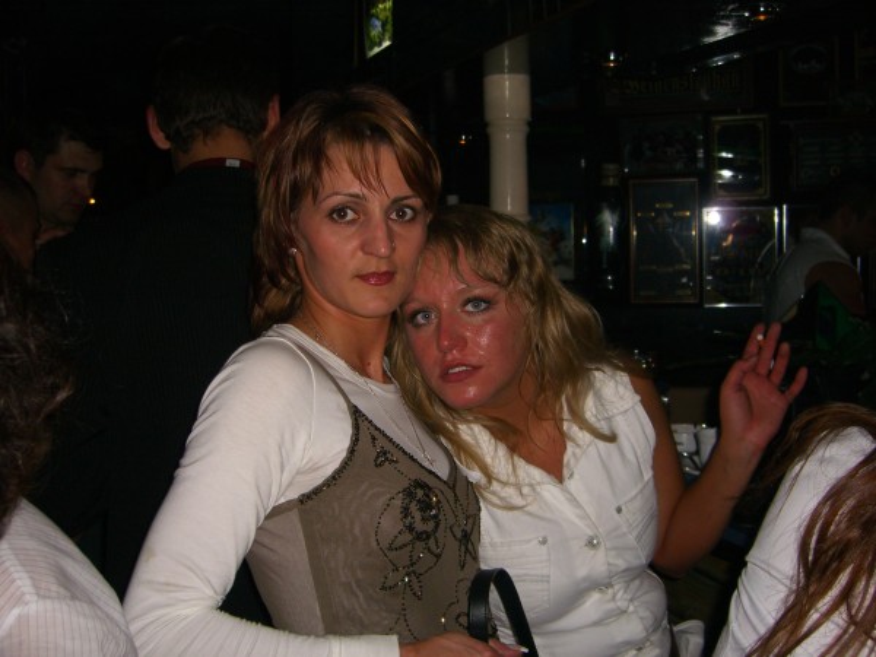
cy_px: 328
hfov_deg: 49.0
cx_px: 438
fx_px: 962
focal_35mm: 38
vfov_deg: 37.7
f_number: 2.8
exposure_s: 1/60
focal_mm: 7.9
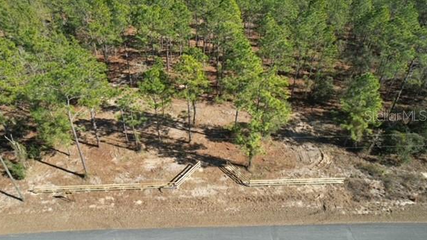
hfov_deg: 76.3
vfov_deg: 47.7
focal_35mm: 24
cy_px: 115
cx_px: 208
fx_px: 272
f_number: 2.8
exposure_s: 1/1000
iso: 100
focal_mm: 8.38
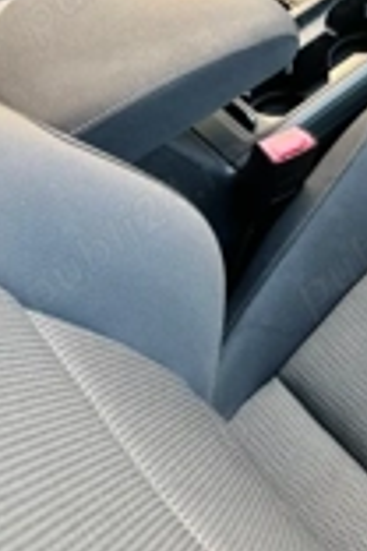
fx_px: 979
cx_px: 480
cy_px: -7
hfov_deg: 19.5
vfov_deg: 29.3
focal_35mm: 64
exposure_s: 1/121
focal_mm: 6.76
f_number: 1.78
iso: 200
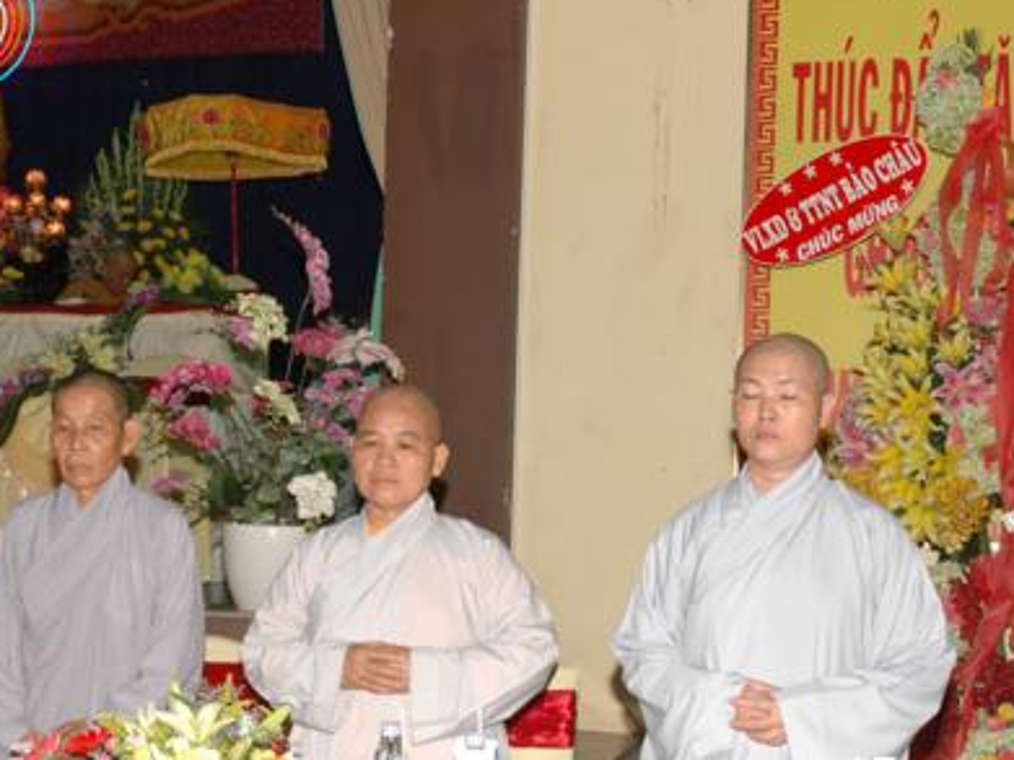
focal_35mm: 64
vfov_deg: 23.0
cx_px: 314
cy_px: 453
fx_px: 1868
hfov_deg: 30.1
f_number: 7.1
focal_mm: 27
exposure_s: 1/60
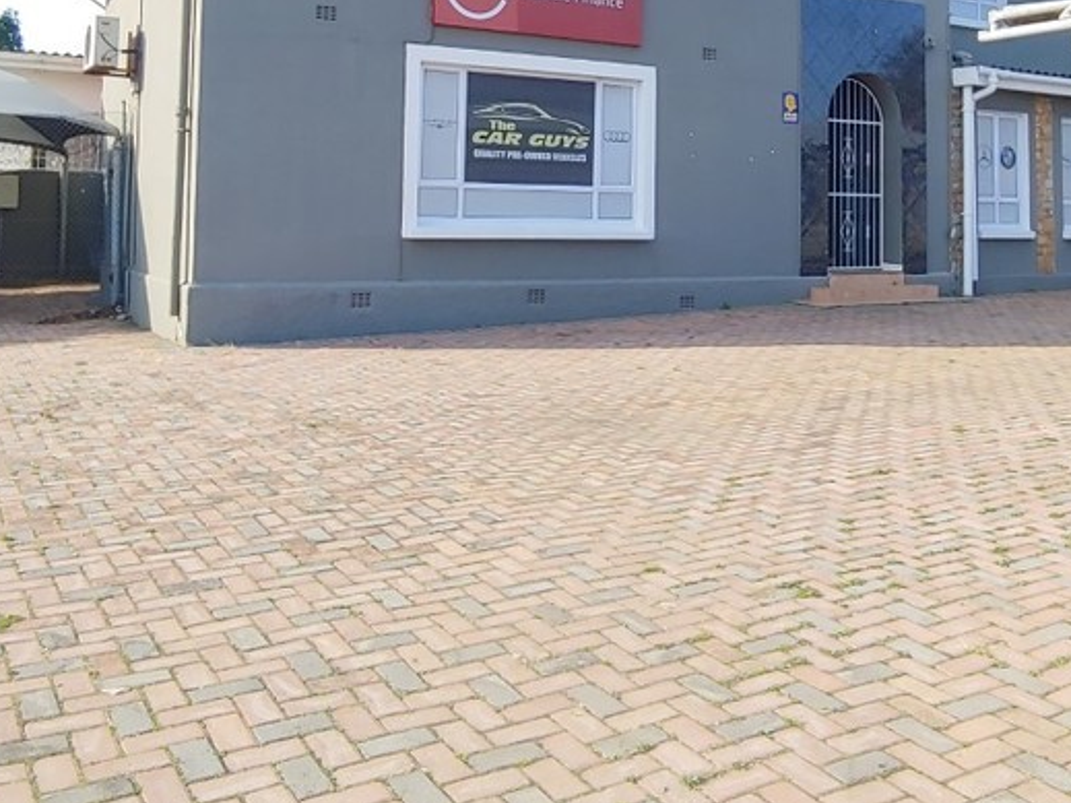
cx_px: 617
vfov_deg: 37.3
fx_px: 1144
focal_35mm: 37
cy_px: 161
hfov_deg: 50.0
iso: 50
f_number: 1.9
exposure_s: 1/100
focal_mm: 2.18
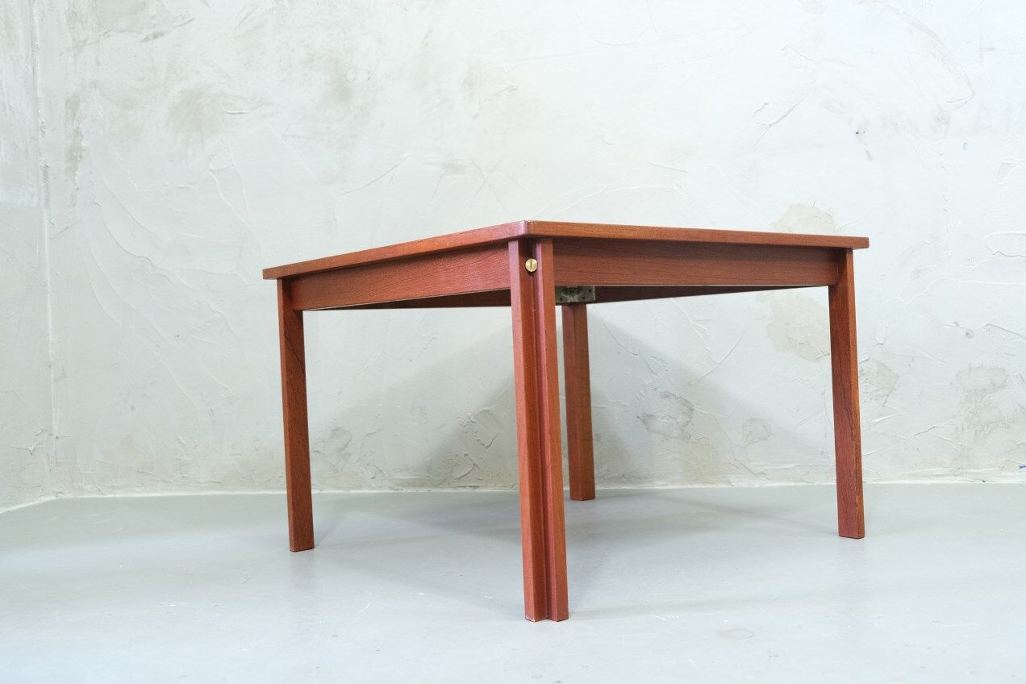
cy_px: 342
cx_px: 513
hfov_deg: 53.1
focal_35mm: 36
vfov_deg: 36.9
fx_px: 1026
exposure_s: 1/34
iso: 1600
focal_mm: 24.3
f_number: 3.2
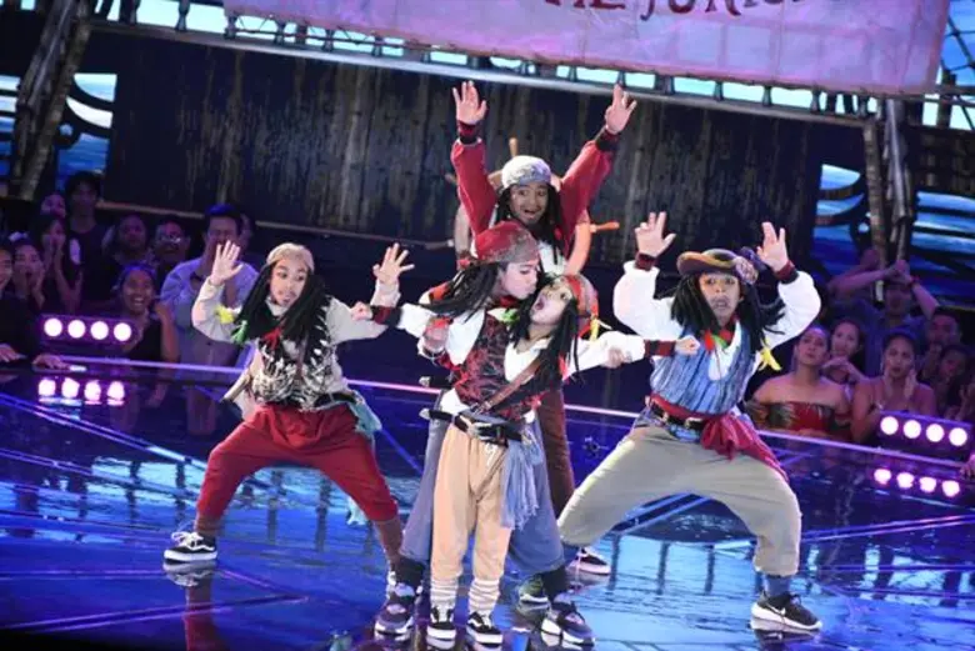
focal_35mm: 150
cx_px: 488
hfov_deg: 13.7
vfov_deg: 9.2
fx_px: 4065
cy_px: 326
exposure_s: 1/160
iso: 3200
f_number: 5.6
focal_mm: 100
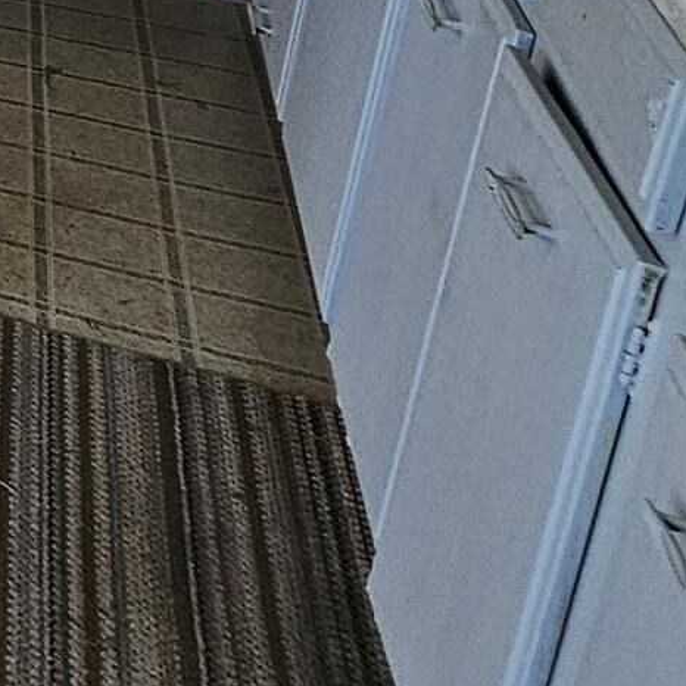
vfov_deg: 19.4
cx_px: -1198
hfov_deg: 12.8
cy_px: -434
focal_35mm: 74
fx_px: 1659
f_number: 2.2
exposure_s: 1/106
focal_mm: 2.2
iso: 50
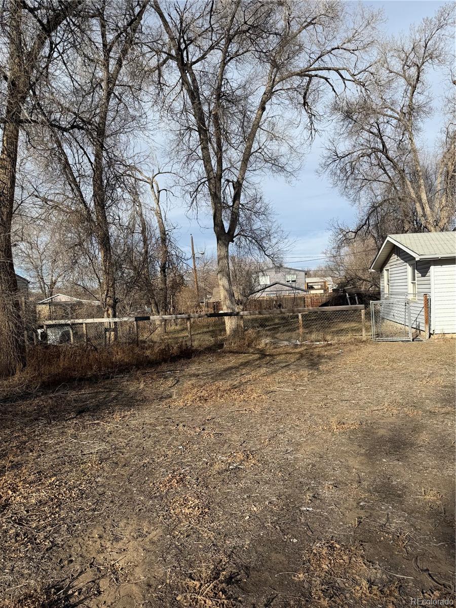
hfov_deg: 56.8
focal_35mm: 24
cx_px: 228
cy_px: 304
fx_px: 422
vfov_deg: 71.6
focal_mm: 6.76
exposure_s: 1/5714
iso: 80
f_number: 1.78
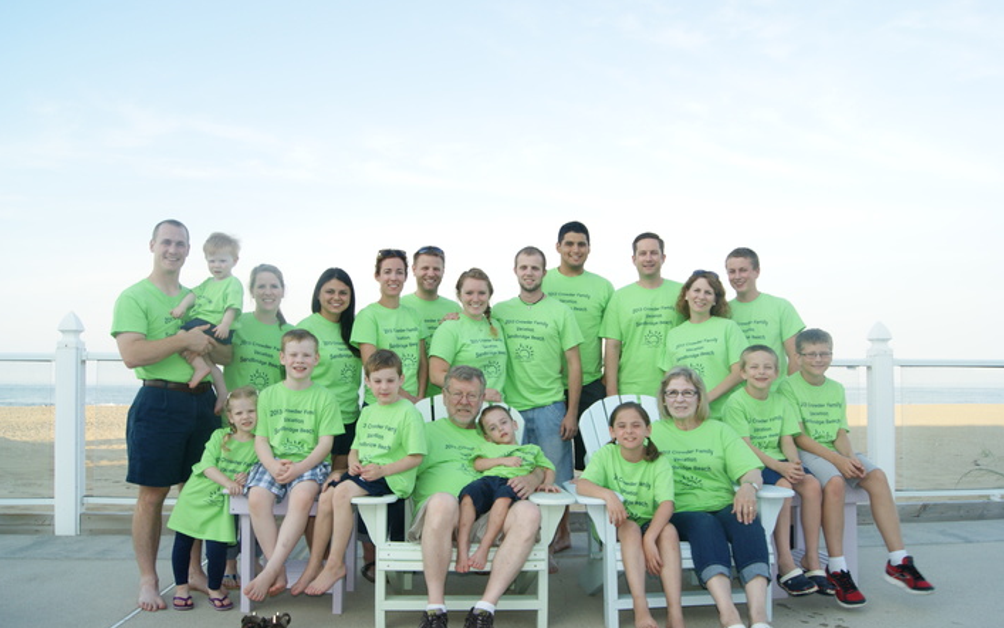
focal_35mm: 28
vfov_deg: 44.5
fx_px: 766
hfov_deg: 66.5
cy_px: 323
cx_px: 498
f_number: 9
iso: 100
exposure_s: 1/80
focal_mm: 18
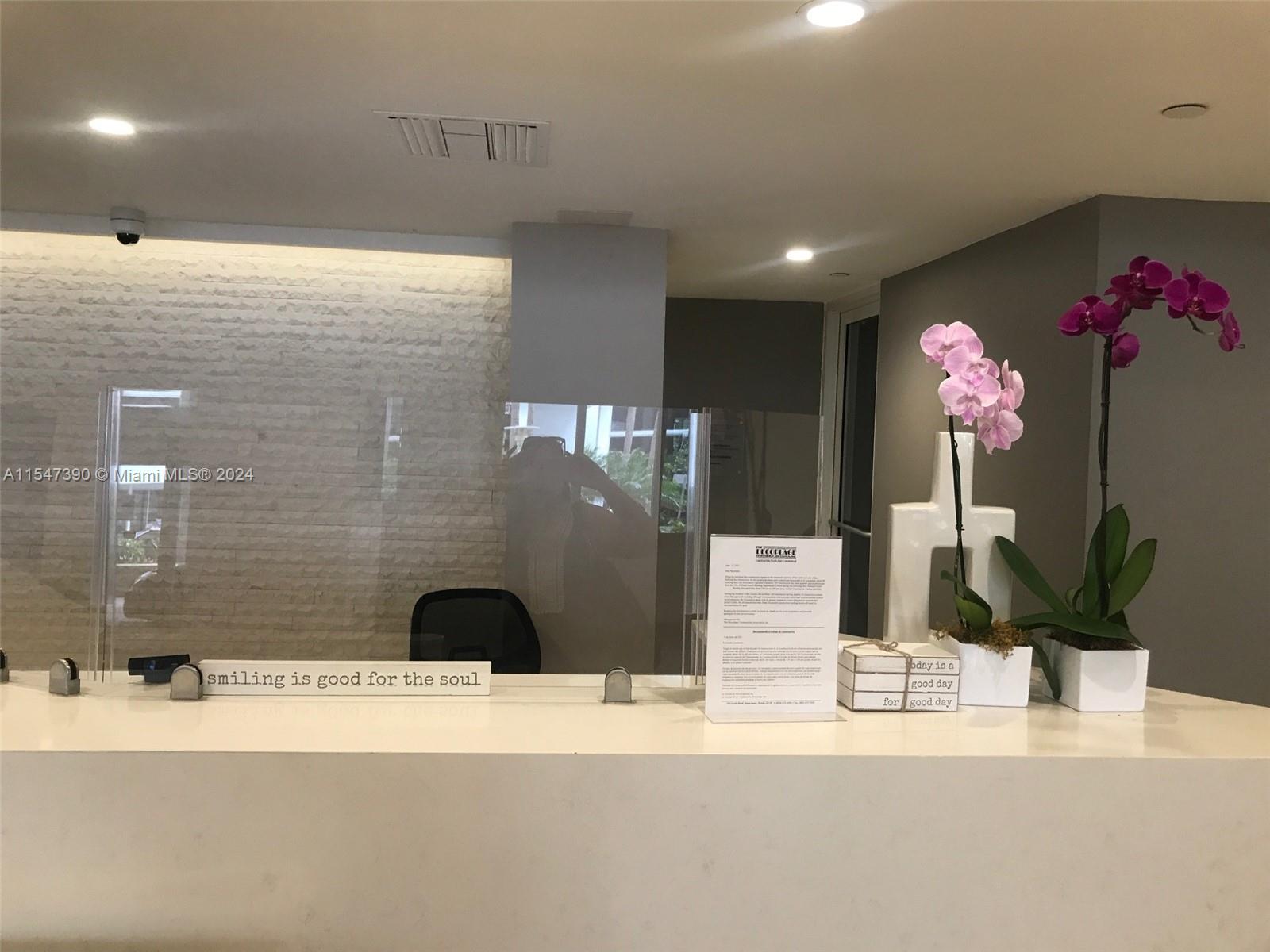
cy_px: 476
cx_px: 635
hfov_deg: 63.4
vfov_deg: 49.7
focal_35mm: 28
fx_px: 1027
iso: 40
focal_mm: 3.99
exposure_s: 1/17
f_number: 1.8
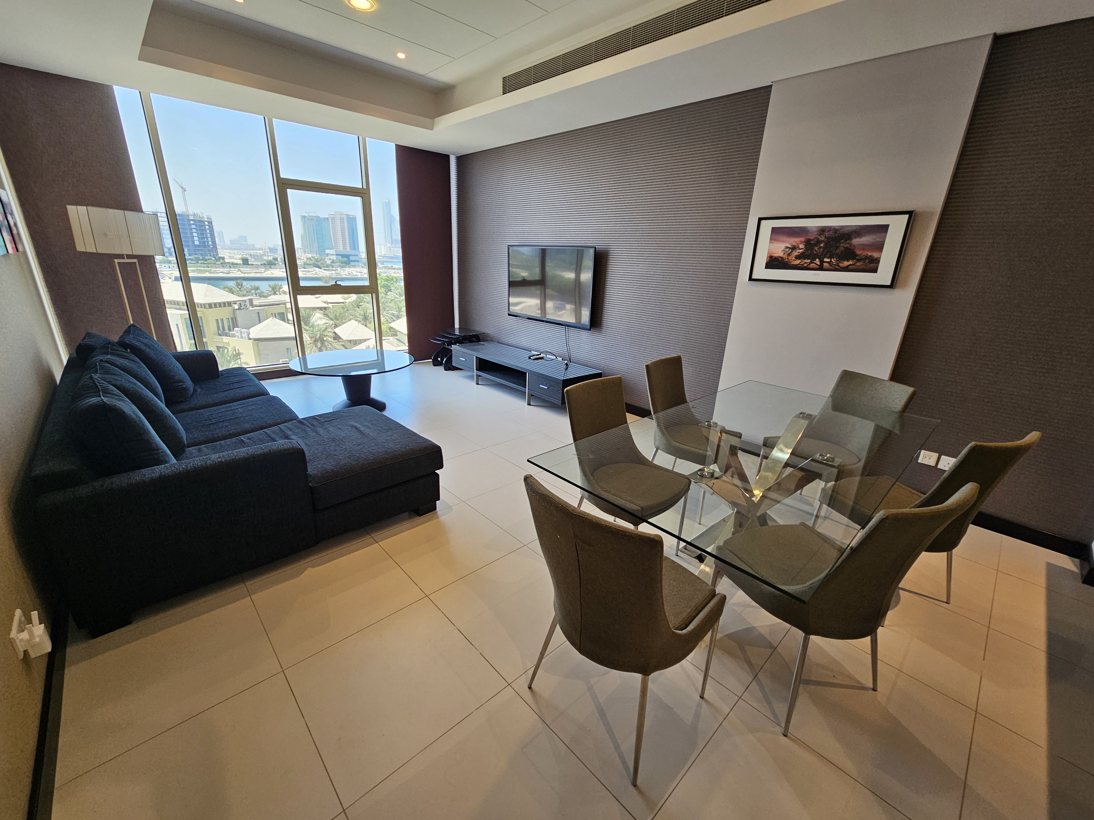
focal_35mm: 13
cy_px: 410
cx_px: 547
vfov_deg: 89.9
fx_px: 411
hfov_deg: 106.2
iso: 64
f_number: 2.2
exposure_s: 1/50
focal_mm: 2.2
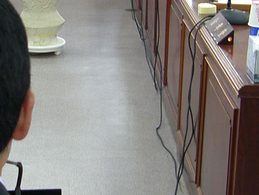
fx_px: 995
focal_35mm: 133
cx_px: 47
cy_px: 69
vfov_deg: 11.1
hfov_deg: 14.7
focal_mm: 9
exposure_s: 1/30
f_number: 2.2
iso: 100
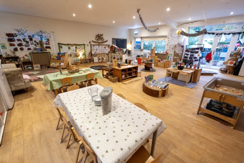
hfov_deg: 100.4
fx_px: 102
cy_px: 82
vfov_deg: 77.3
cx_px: 122
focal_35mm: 15
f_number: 10
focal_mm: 10
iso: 200
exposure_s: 2
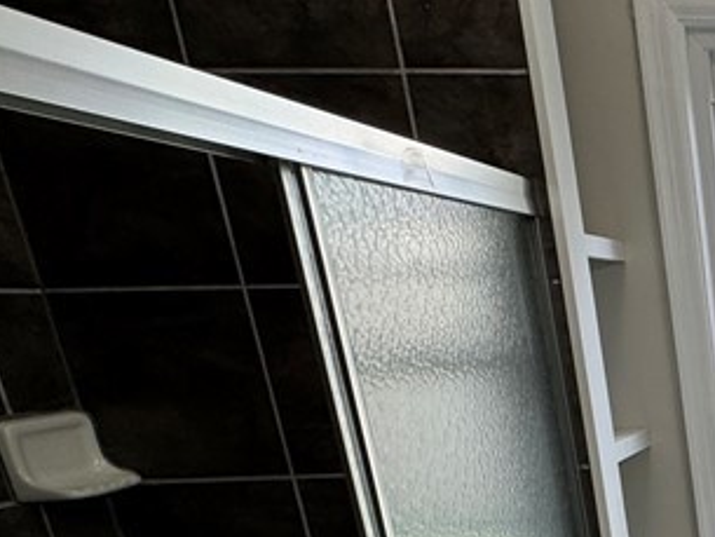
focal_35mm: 47
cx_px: 1003
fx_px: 971
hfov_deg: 29.4
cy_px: 635
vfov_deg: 27.4
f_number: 2.2
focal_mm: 2.22
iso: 64
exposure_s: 1/120
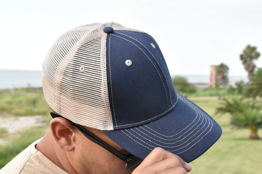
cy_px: 87
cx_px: 131
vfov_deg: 16.6
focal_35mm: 82
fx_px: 600
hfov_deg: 24.6
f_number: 11
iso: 2000
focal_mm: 55
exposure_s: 1/400
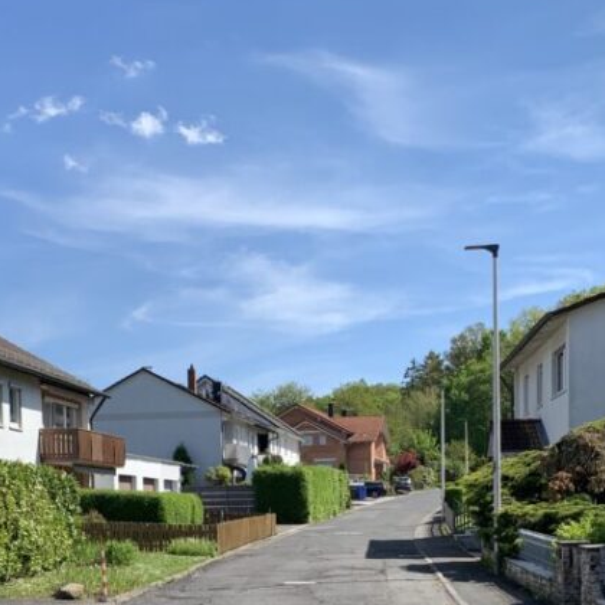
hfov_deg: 30.5
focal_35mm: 56
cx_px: 248
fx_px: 1107
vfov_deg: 29.2
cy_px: 559
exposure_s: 1/1953
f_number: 1.8
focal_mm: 4.25
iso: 25
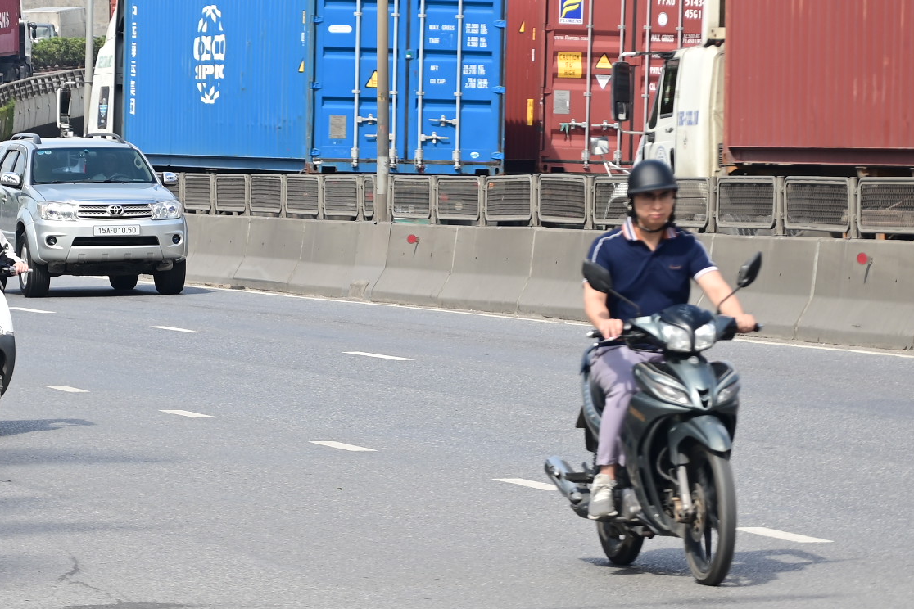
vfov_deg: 5.8
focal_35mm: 238
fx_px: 6042
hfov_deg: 8.6
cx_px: 378
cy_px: 205
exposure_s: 1/200
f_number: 5.6
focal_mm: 90
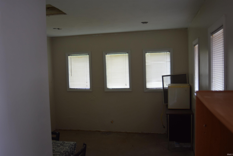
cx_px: 116
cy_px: 78
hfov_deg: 55.1
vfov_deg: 38.4
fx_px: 223
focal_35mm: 34
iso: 400
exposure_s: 1/60
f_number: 4
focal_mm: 23
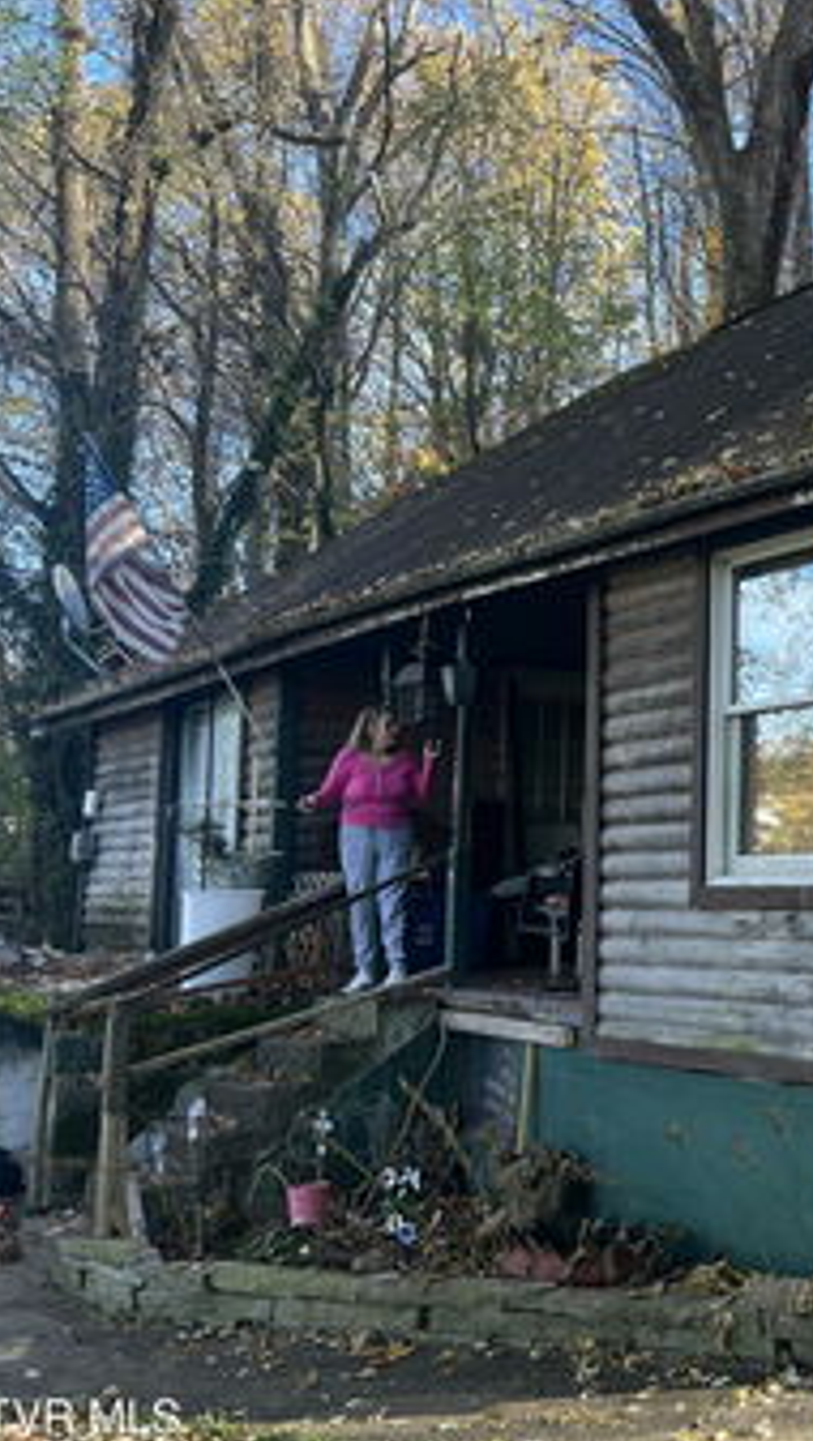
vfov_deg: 47.3
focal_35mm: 43
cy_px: 671
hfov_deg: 24.1
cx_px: 1074
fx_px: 1645
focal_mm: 5.7
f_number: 1.5
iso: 50
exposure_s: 1/389
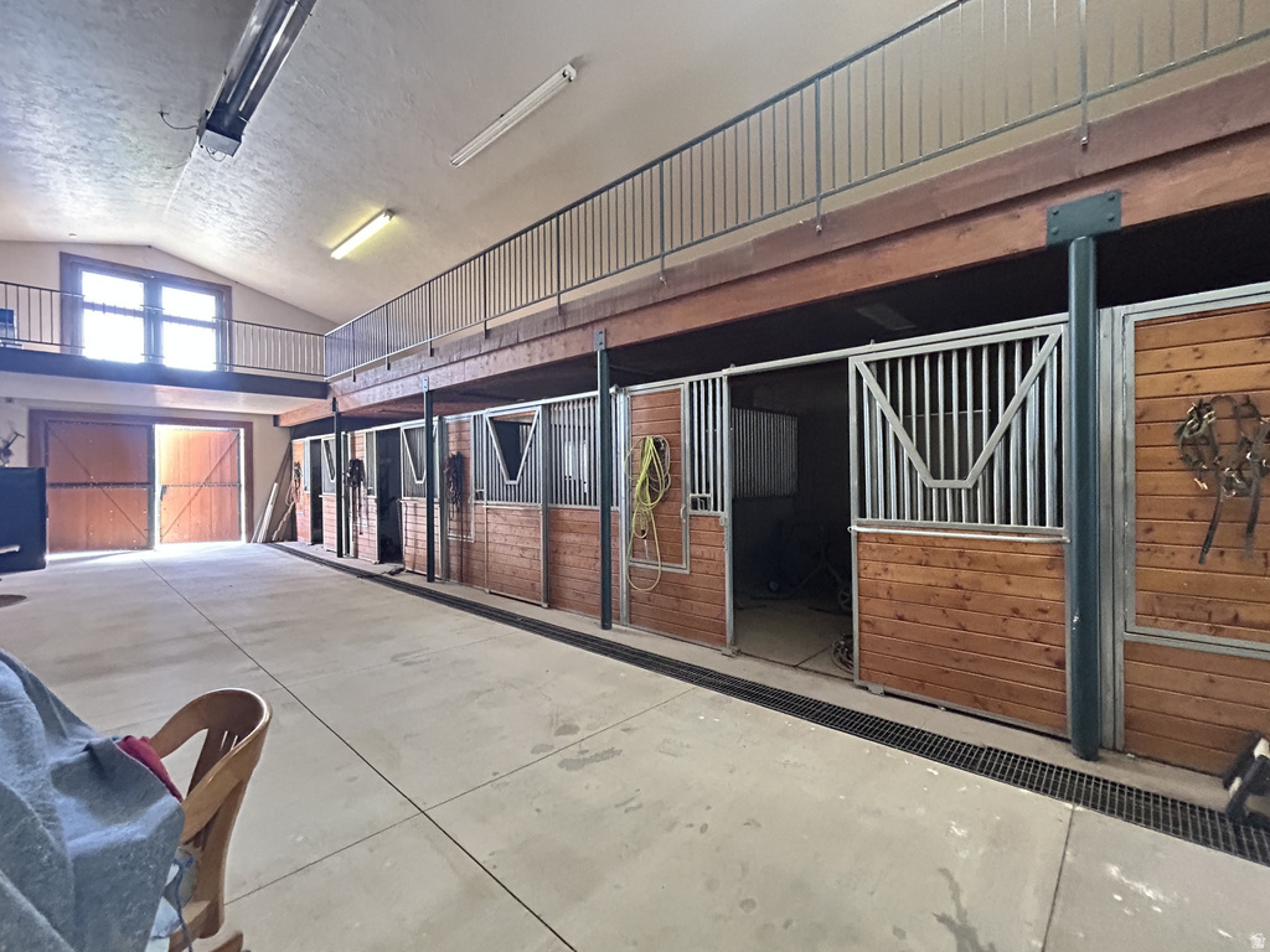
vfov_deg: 85.7
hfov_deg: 102.1
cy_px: 476
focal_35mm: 14
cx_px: 635
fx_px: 514
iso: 1250
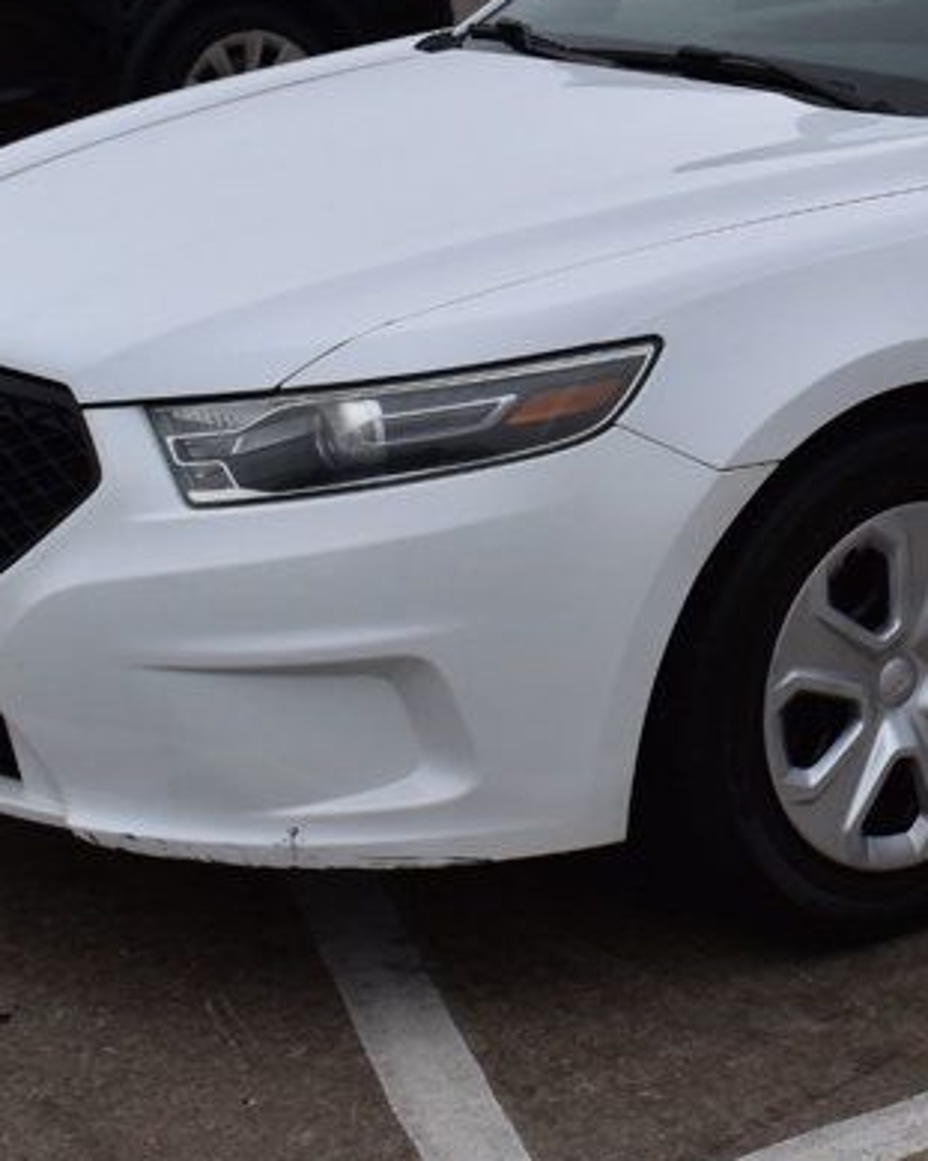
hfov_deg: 16.3
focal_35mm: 89
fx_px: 3057
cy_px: 209
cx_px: 1217
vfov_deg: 21.2
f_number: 11
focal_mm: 24
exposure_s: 1/500
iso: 400
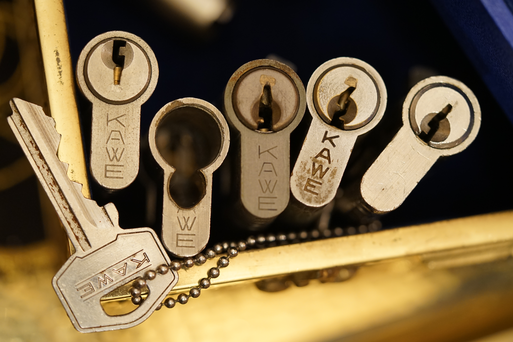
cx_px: 256
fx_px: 1282
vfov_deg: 15.2
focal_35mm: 90
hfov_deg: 22.6
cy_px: 171
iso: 1600
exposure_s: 1/100
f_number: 3.2
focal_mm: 90
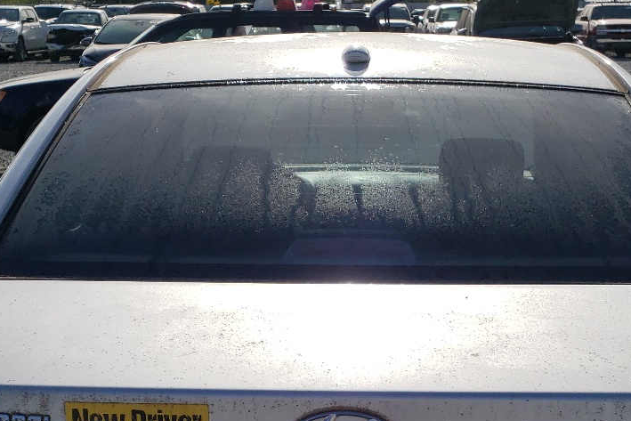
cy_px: 462
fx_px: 1069
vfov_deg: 21.2
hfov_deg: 32.9
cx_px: 329
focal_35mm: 61
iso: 50
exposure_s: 1/10000
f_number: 1.5
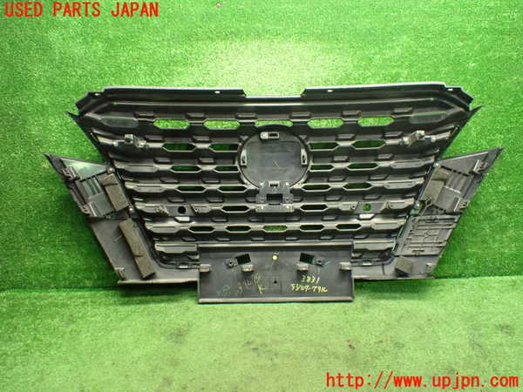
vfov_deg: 46.8
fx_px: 453
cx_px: 262
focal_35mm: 30
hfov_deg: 60.0
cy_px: 196
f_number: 2.3
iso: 800
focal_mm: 5.4
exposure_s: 1/50
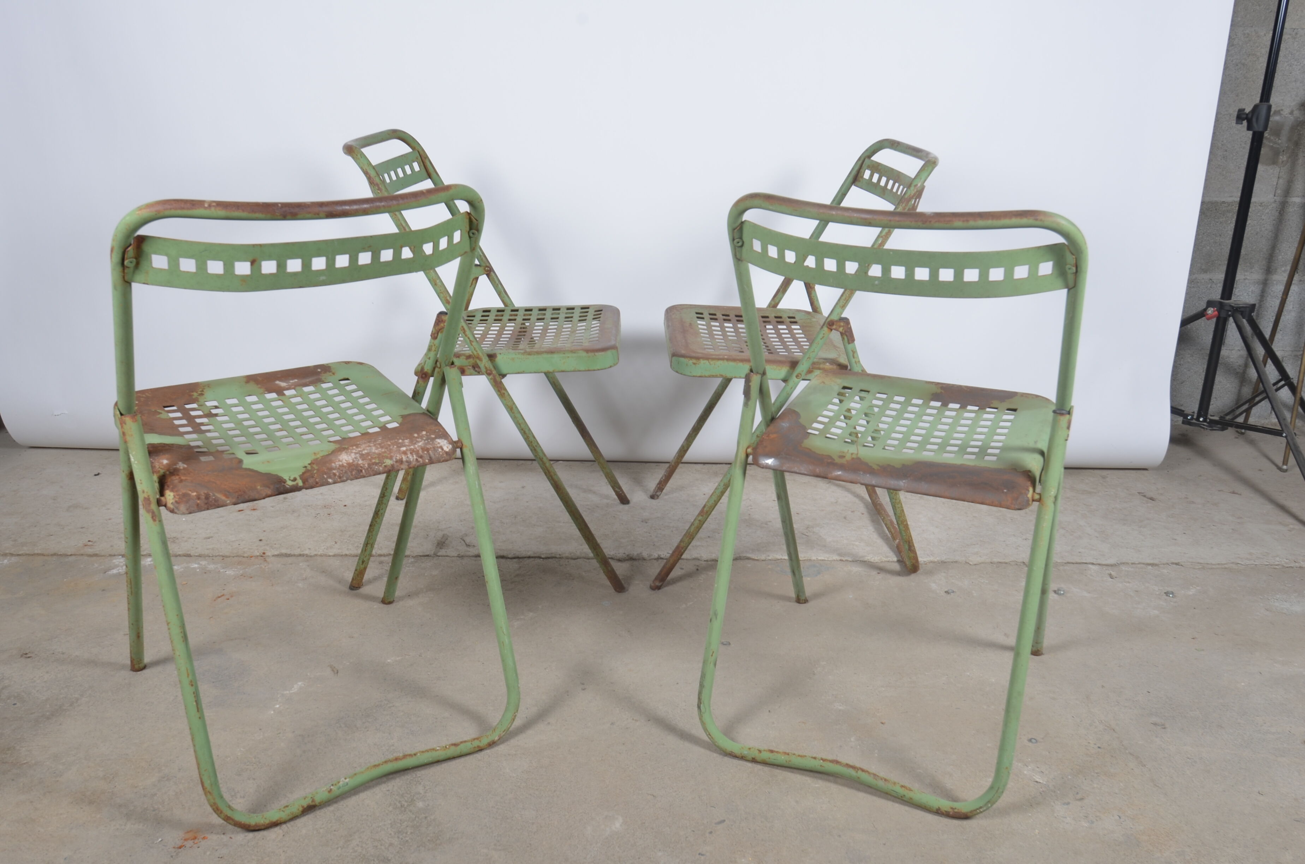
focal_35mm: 30
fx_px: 1085
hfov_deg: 62.0
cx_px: 652
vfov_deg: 43.4
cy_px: 432
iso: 100
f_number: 11
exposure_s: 1/125
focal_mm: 20
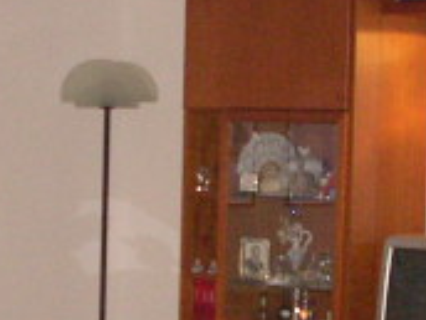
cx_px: 211
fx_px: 1698
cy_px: 265
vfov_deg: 10.7
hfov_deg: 14.3
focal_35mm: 138
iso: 400
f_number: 2.8
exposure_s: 1/60
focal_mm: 6.2
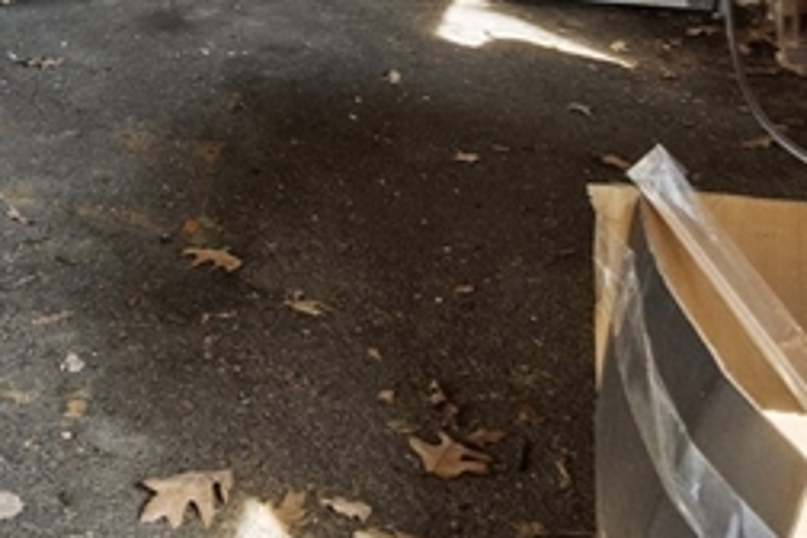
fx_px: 1367
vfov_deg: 18.0
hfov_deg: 31.2
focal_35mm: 61
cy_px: -412
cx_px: 64
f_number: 6.3
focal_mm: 10
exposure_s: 1/2
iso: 800
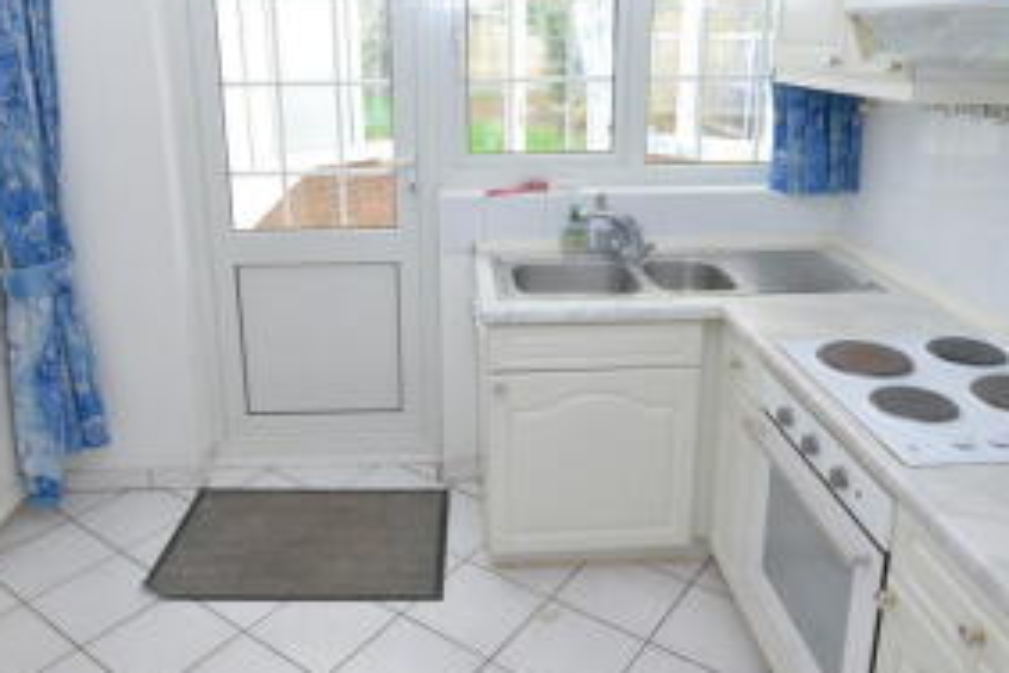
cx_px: 465
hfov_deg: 65.7
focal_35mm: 28
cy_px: 263
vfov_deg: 46.3
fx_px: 780
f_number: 4
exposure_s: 1/60
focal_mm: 11
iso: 400
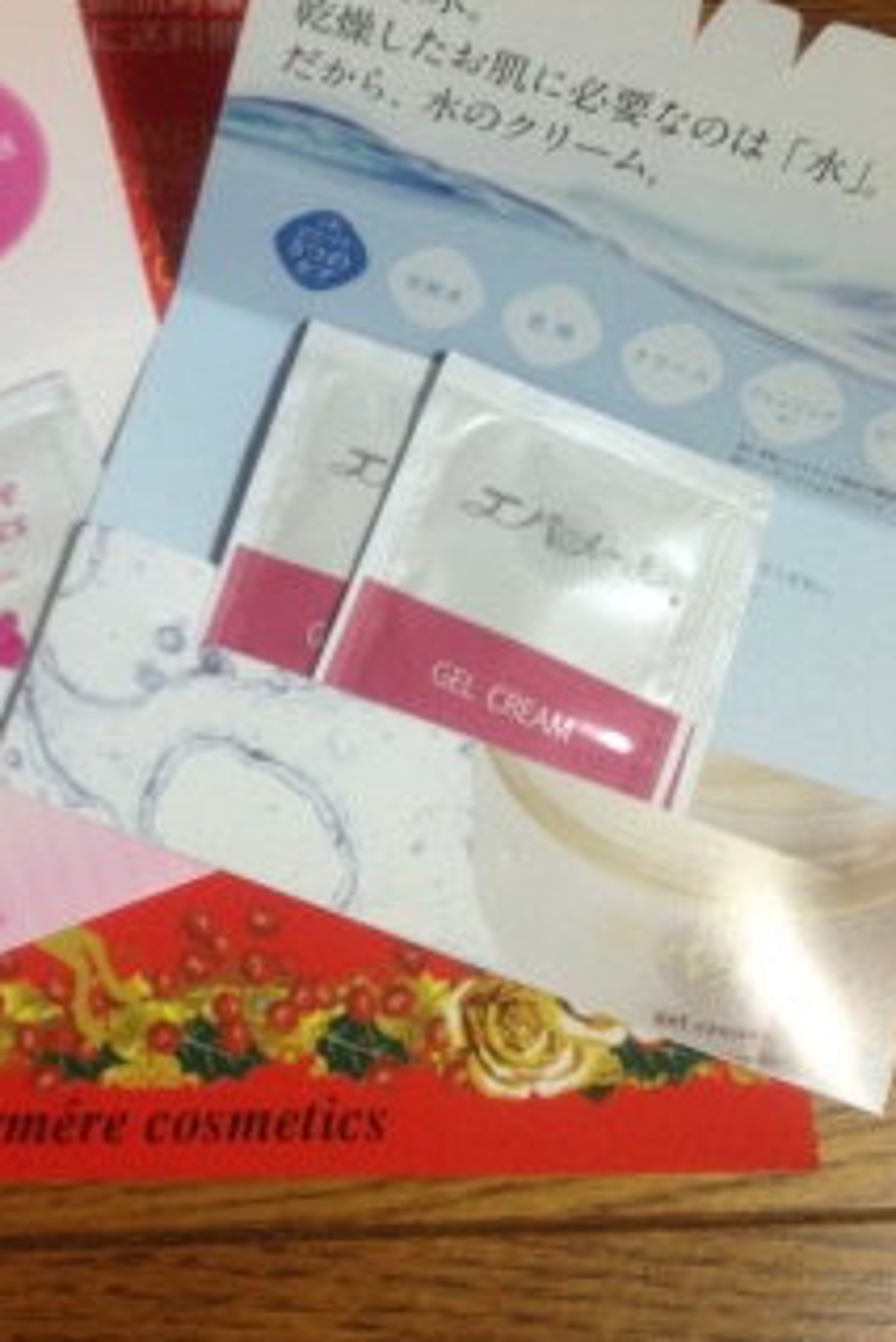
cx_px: 145
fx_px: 2126
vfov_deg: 34.4
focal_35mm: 57
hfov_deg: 23.4
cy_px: 366
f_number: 2.4
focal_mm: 4.28
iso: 200
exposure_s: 1/20
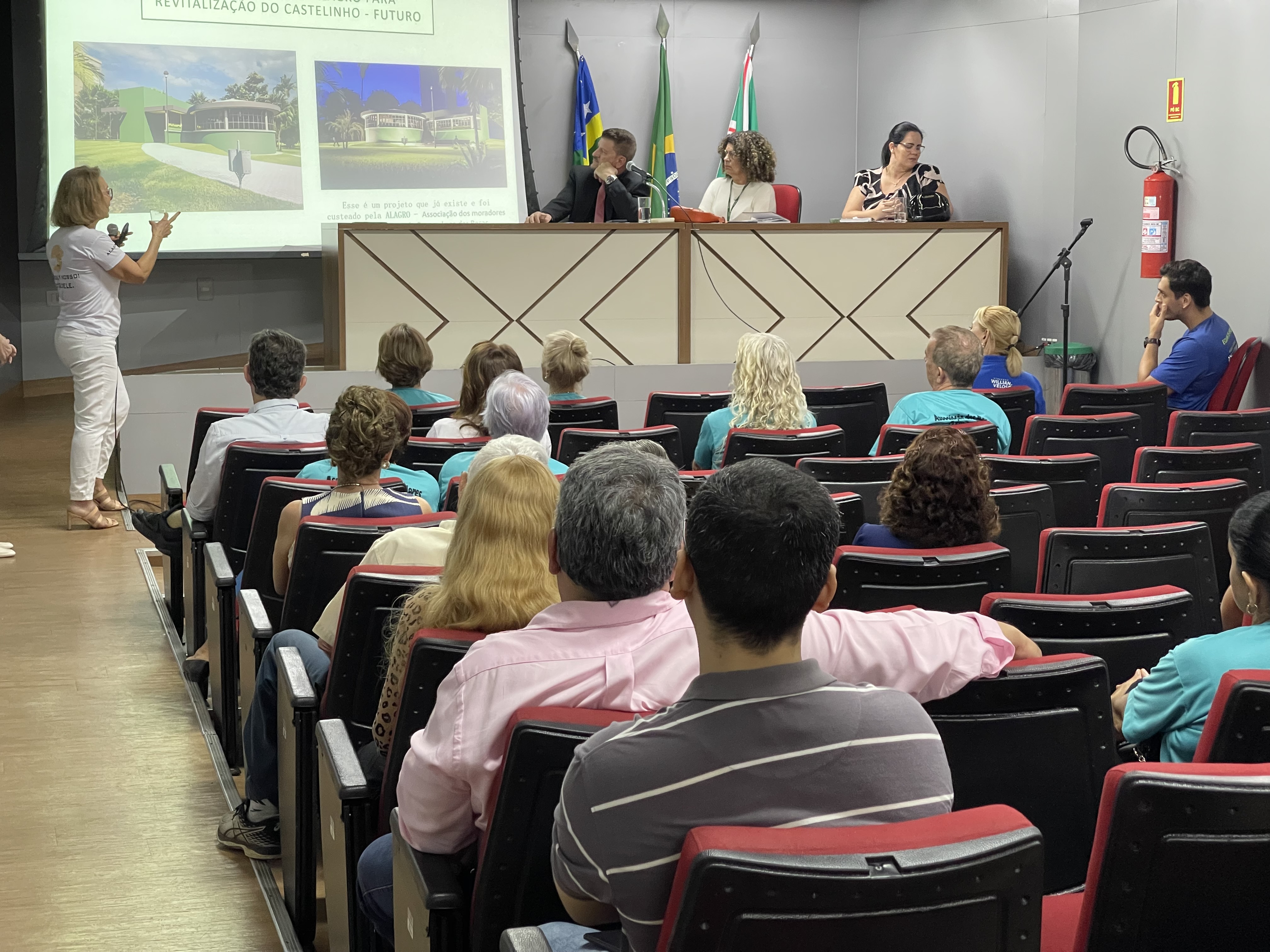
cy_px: 476
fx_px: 2348
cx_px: 635
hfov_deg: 30.3
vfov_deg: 22.9
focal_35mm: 64
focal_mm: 7.5
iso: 400
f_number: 2.2
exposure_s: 1/60
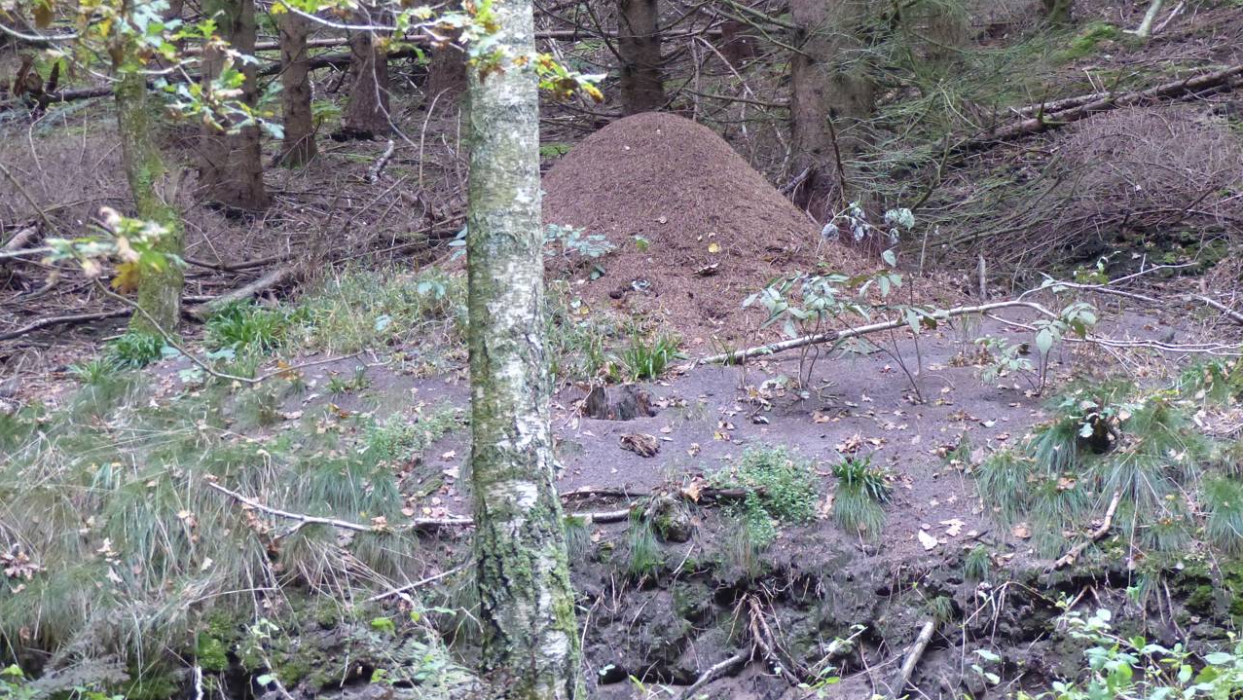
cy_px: 247
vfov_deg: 10.2
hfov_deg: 18.0
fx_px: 3923
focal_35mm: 119
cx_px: 621
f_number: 2.8
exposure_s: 1/80
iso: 800
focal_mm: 19.6
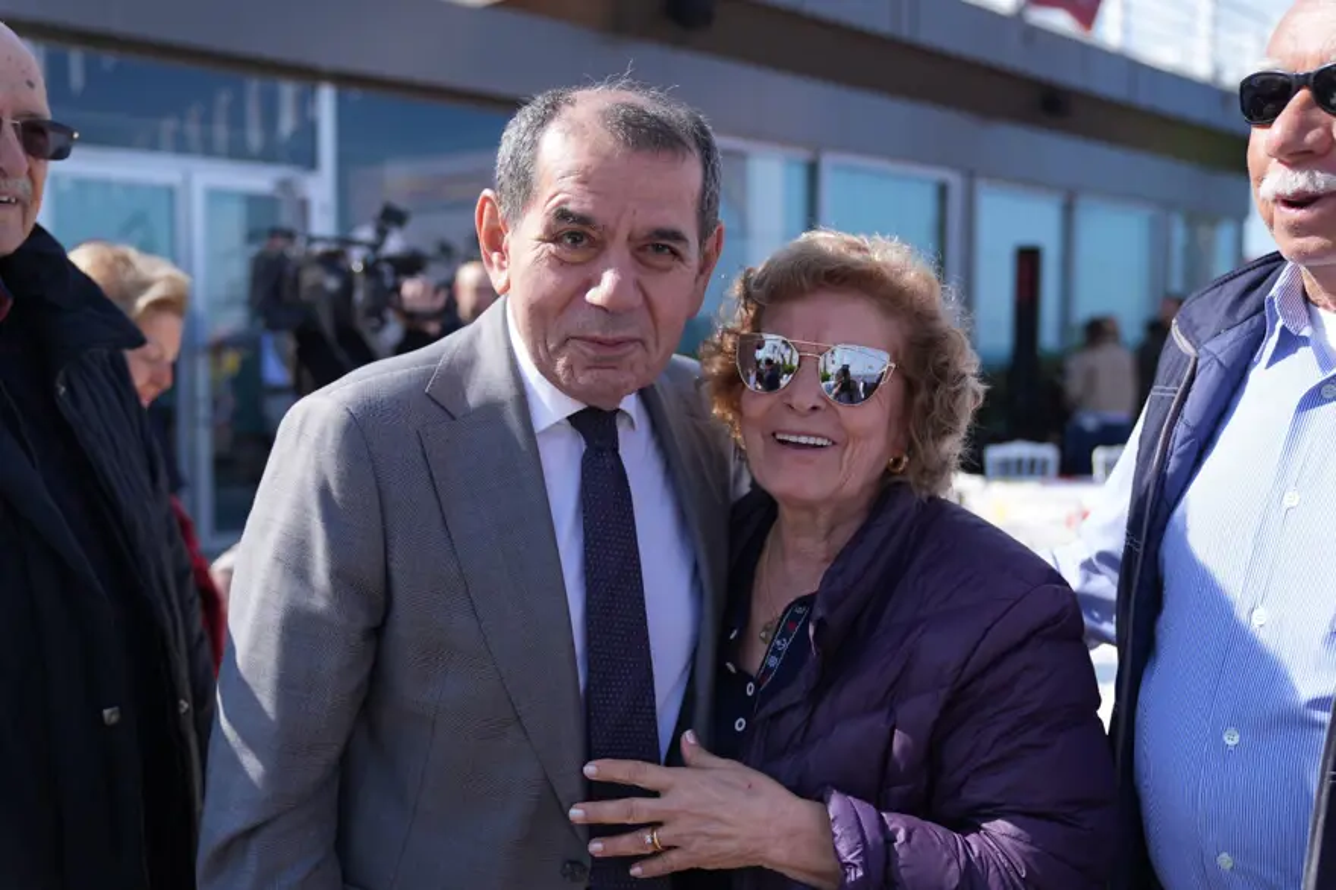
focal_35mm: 35
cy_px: 445
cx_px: 668
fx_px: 1298
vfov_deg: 37.8
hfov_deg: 54.5
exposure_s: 1/2500
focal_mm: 35
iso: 250
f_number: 2.8
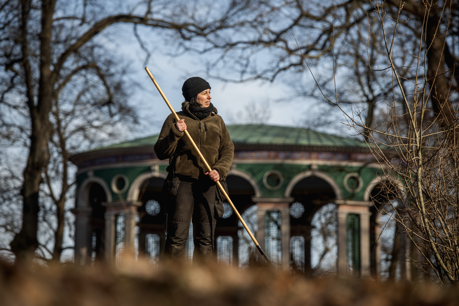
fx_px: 2231
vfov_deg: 7.8
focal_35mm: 175
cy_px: 153
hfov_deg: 11.7
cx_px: 230
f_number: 5
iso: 50
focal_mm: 175
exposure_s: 1/250
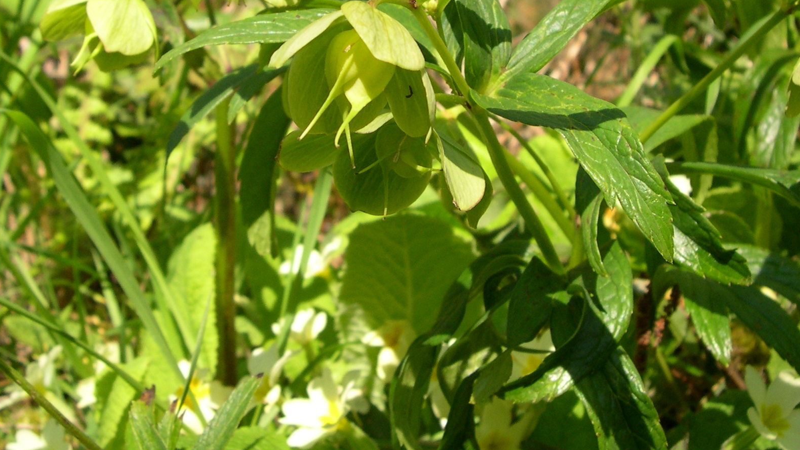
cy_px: 143
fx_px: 997
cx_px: 390
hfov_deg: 43.7
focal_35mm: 47
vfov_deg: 25.3
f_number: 7.6
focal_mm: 8
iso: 100
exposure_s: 1/94
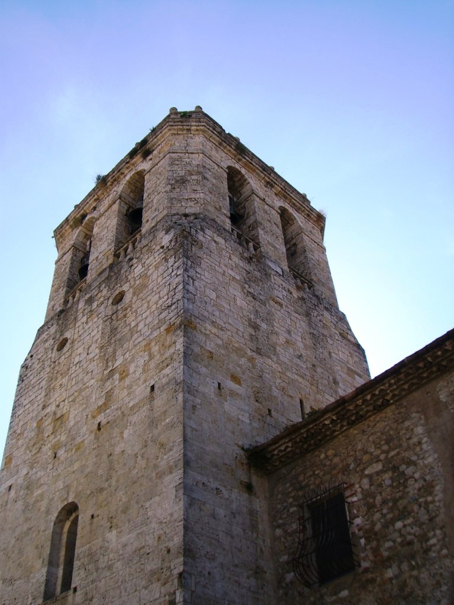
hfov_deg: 37.7
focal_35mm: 38
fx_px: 665
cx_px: 227
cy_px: 302
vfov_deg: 49.0
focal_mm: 6.2
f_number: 4.3
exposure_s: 1/500
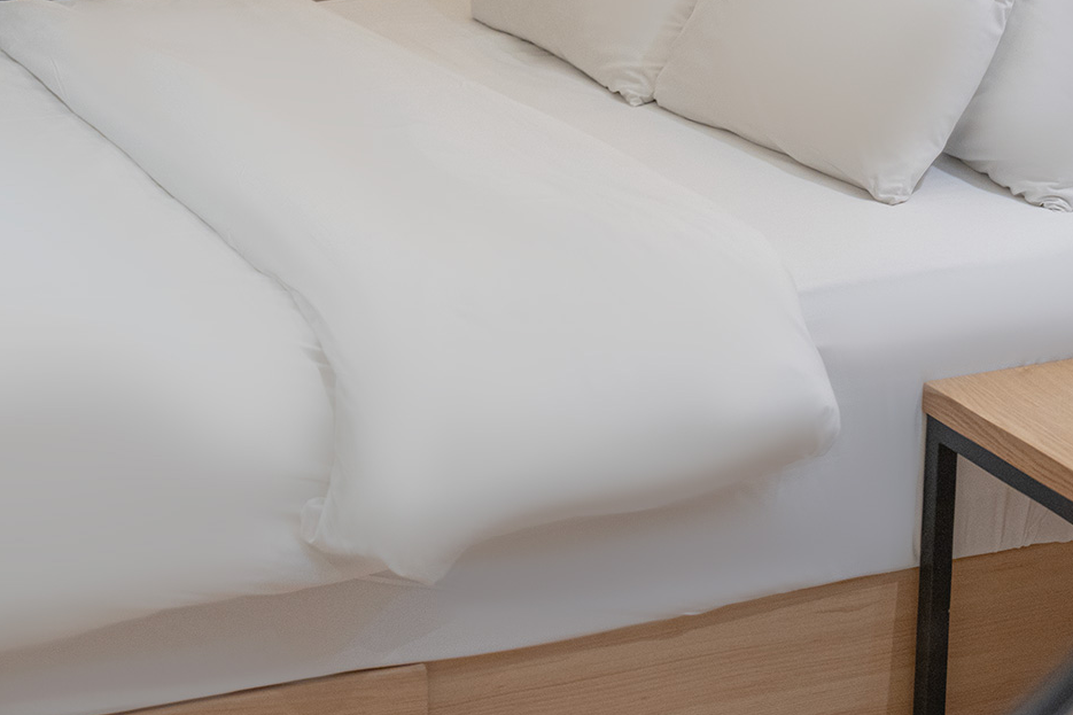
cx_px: 621
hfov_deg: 19.8
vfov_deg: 13.2
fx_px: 3069
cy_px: 134
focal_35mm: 103
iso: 800
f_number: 3.5
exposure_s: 1/80
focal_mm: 47
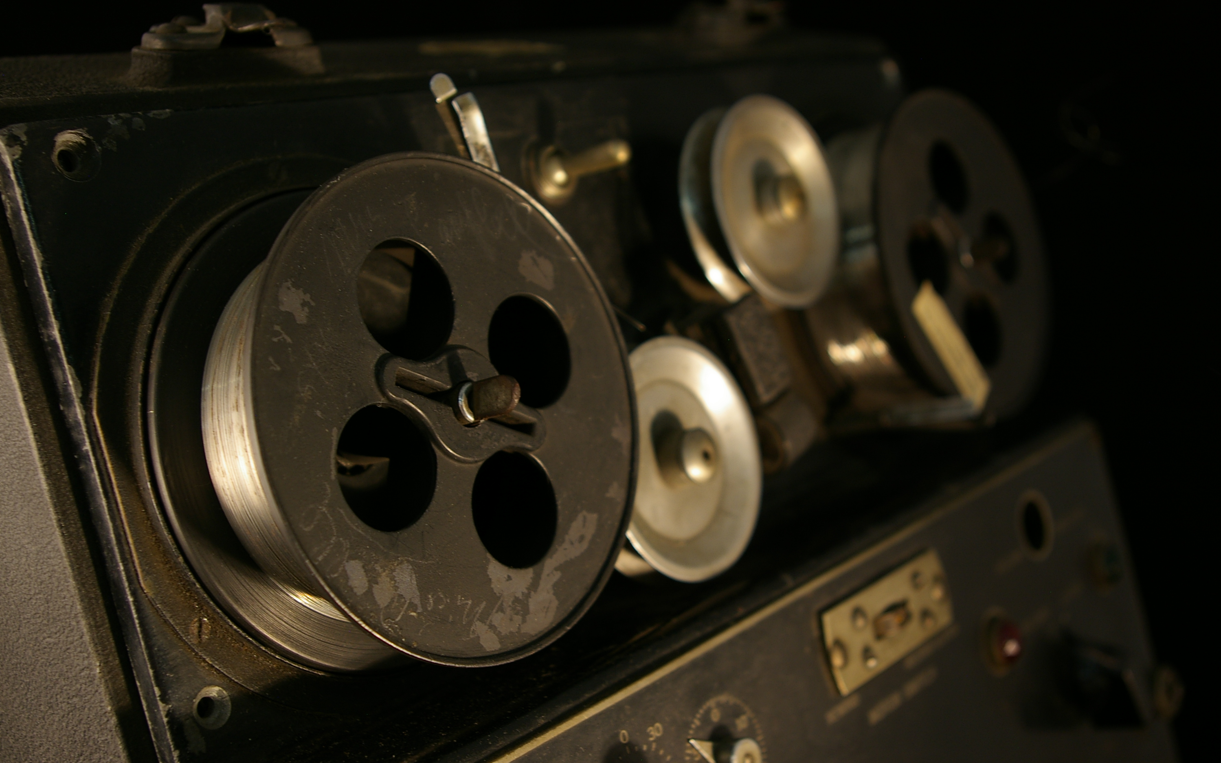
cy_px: 389
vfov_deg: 27.1
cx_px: 610
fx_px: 1581
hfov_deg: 42.2
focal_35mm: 48
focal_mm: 31
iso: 200
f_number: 5.6
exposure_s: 1/30
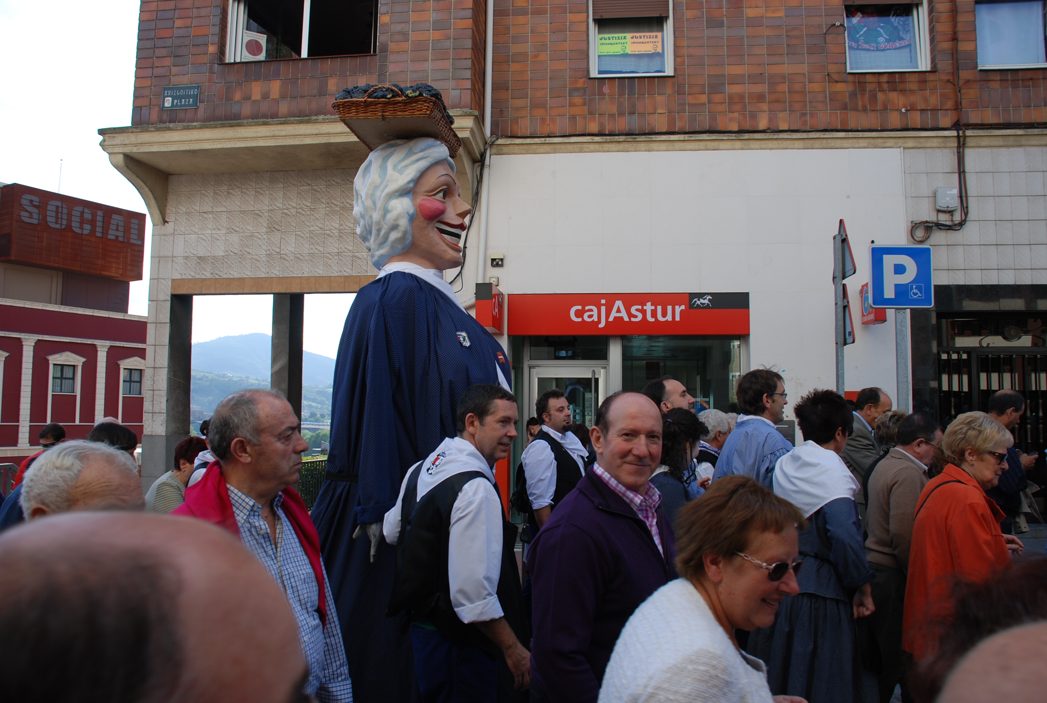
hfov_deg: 67.3
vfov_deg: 48.1
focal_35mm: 27
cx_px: 524
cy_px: 352
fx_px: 787
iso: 100
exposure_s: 1/160
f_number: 6.3
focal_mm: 18
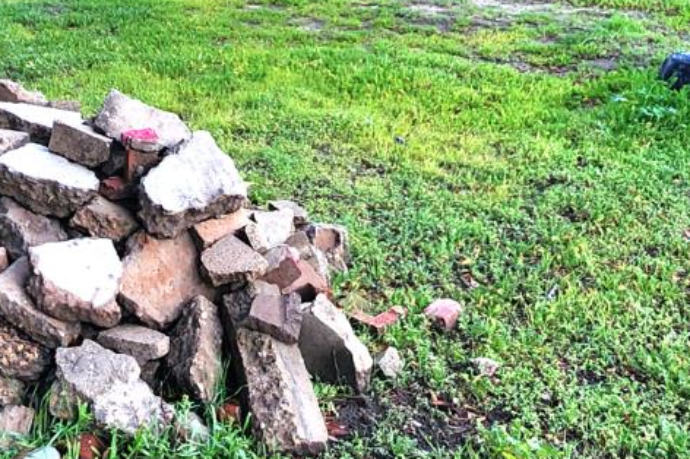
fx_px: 824
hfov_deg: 44.9
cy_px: -12
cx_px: 241
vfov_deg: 28.9
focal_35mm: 43
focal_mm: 2.2
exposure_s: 1/60.2
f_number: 2.2
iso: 200
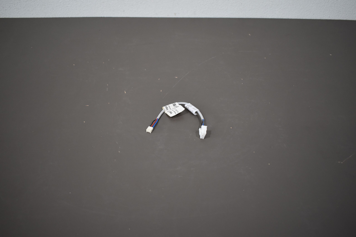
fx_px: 356
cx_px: 178
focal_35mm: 36
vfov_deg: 36.9
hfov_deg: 53.1
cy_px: 118
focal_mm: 24
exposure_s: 1/250
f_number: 3.8
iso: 640
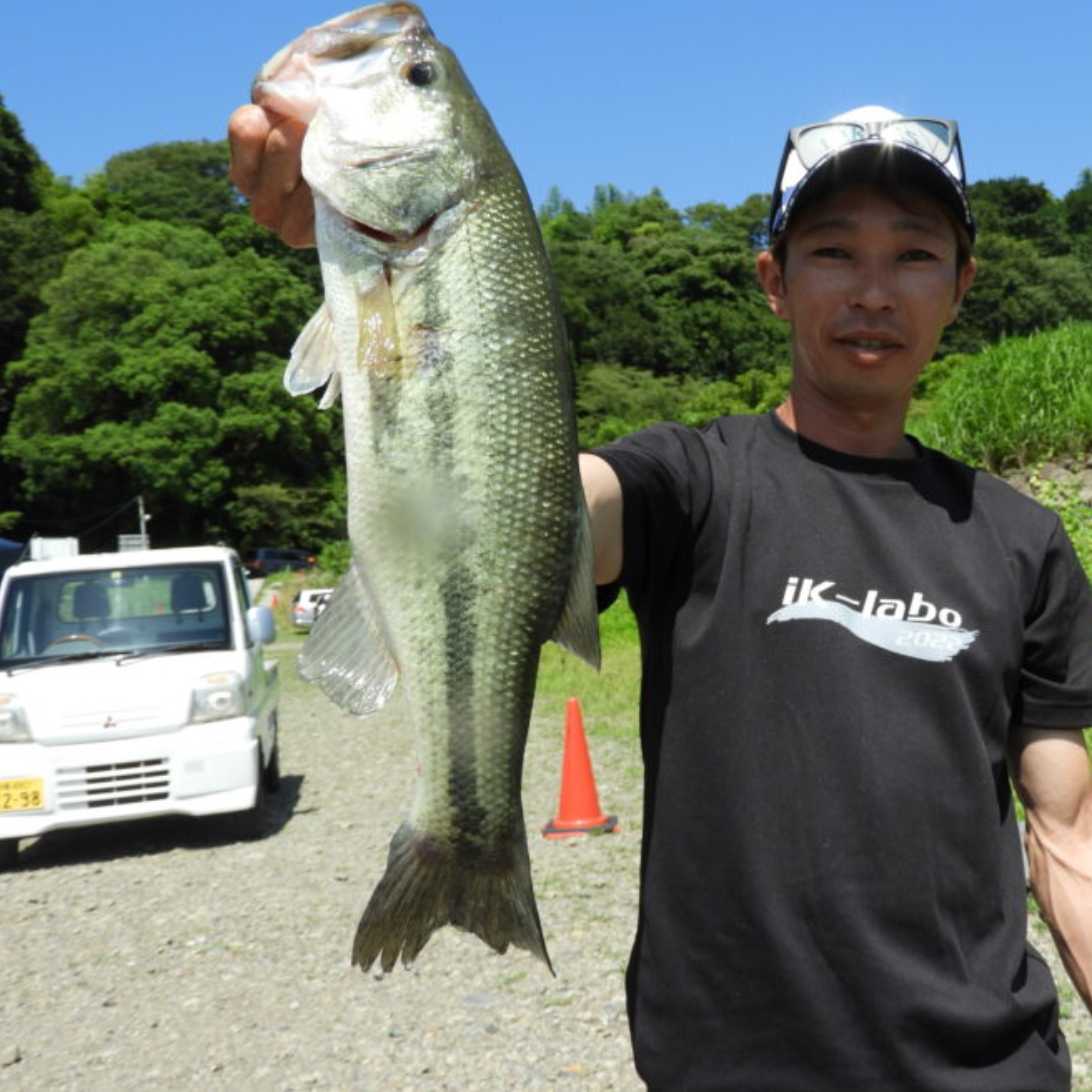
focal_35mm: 40
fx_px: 1428
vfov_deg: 41.9
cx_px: 739
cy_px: 532
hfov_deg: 41.3
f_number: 3.6
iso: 100
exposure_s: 1/800
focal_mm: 5.9
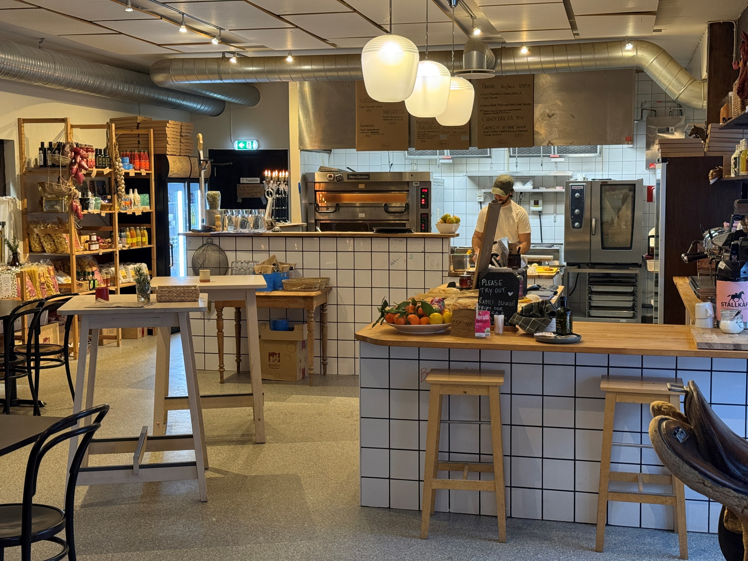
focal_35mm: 48
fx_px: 1037
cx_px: 374
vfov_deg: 30.3
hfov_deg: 39.7
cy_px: 280
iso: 200
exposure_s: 1/50
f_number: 1.78
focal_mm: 6.76
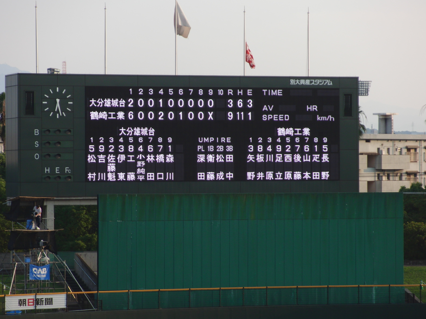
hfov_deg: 10.7
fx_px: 2277
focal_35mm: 185
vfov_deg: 8.0
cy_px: 160
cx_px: 213
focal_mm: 32.1
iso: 100
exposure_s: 1/200
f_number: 4.5
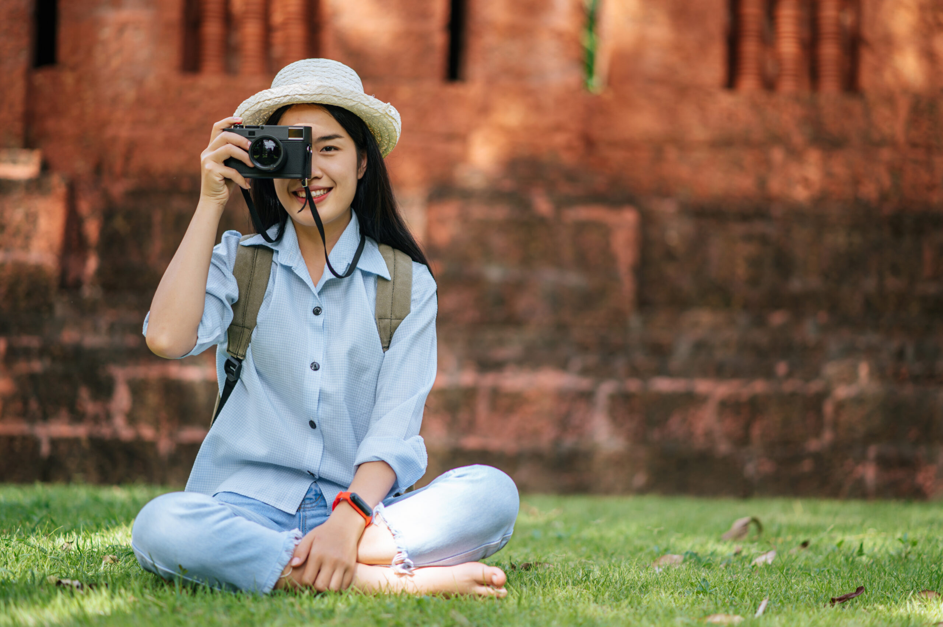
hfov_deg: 23.9
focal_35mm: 85
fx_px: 2225
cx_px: 472
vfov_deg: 16.0
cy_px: 314
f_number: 1.8
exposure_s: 1/640
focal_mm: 85
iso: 100
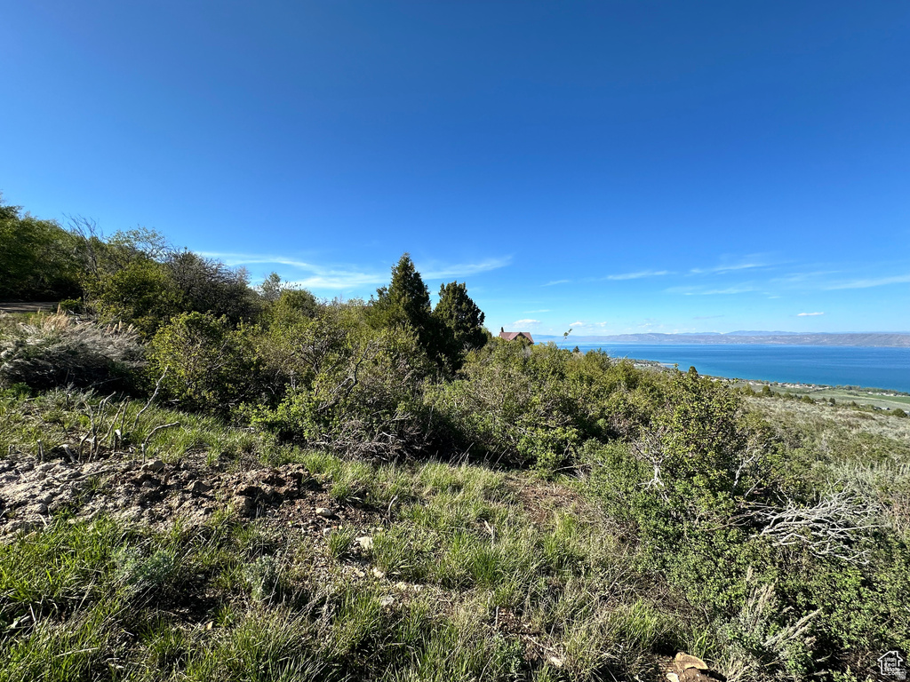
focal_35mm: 14
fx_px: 368
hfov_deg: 102.1
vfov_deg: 85.7
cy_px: 341
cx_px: 455
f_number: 2.2
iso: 40
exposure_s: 1/1511
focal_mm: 2.22
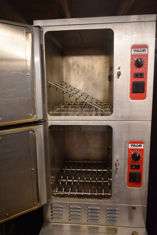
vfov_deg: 61.9
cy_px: 118
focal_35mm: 30
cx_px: 78
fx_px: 196
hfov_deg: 43.7
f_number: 3.5
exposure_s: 1/125
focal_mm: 20
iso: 500
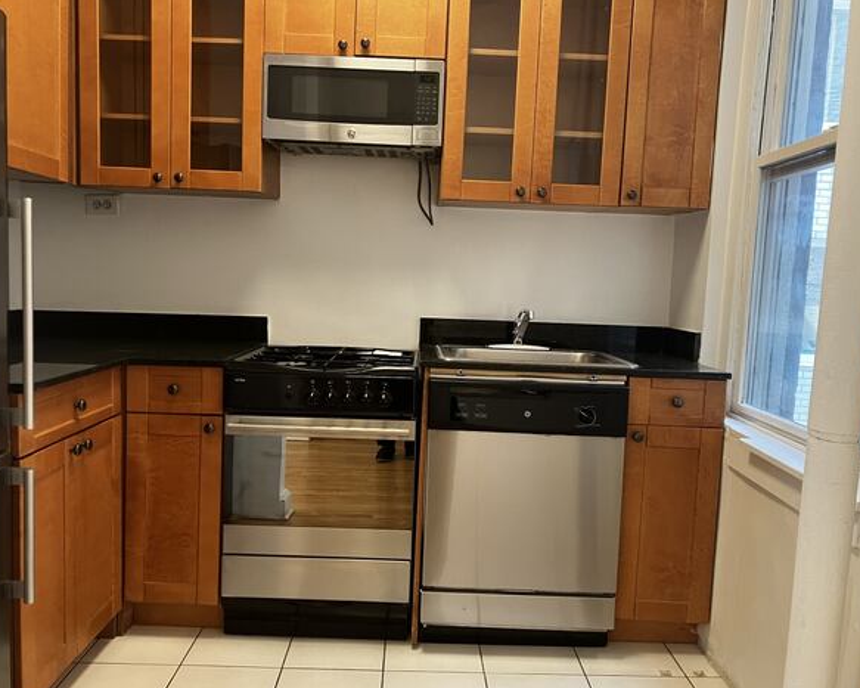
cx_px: 426
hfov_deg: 58.8
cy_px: 348
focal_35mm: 30
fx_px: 763
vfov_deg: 48.5
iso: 100
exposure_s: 1/60
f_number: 1.8
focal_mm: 3.99
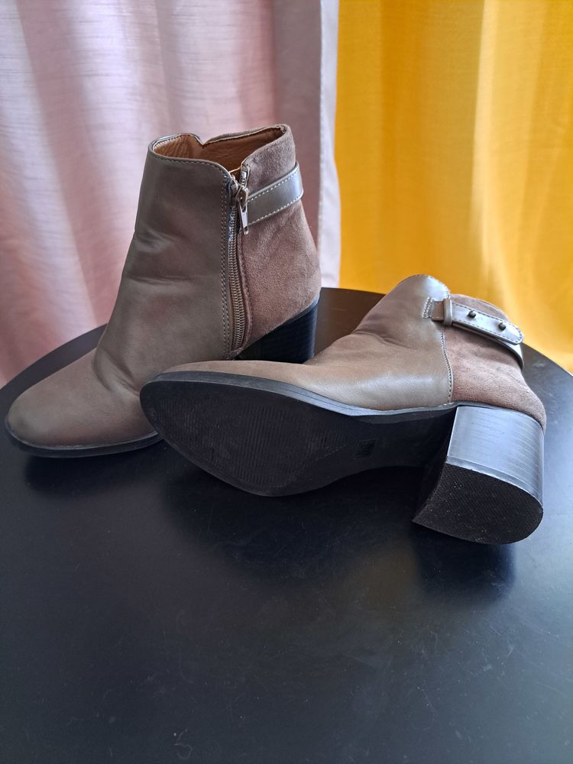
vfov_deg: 71.6
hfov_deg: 56.8
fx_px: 530
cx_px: 286
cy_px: 382
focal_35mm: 24
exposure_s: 1/25
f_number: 1.8
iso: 500
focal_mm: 5.23
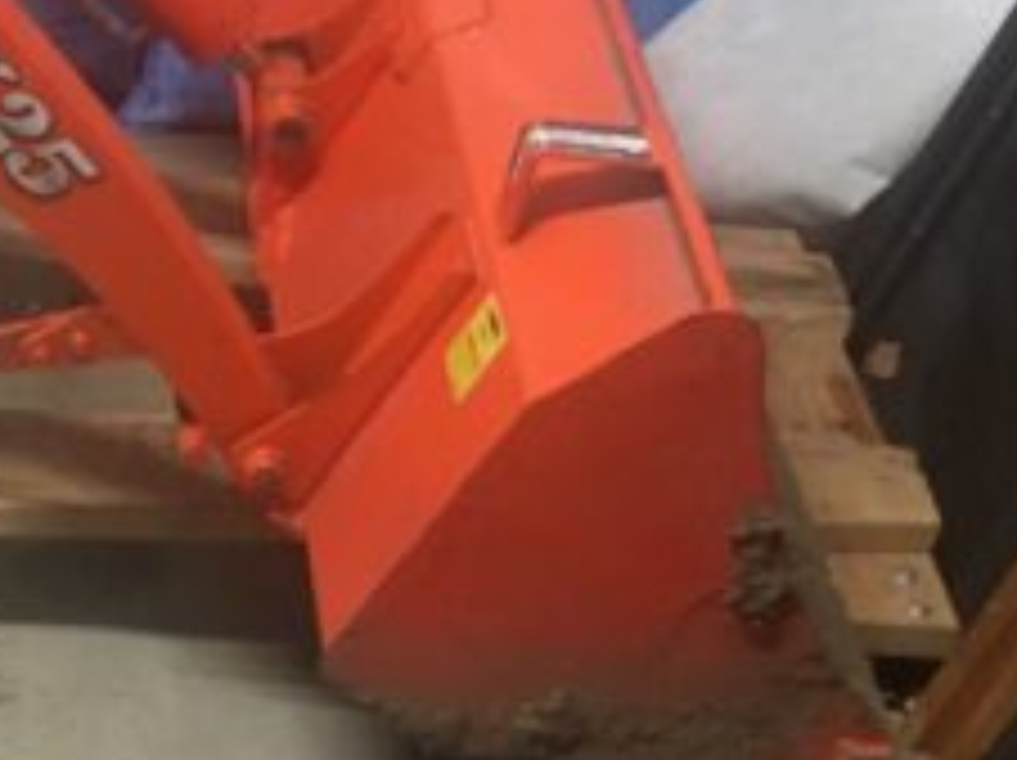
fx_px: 2641
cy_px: 331
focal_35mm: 90
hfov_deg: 20.6
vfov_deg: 16.4
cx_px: -148
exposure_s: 1/24
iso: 200
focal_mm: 4.15
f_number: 2.2
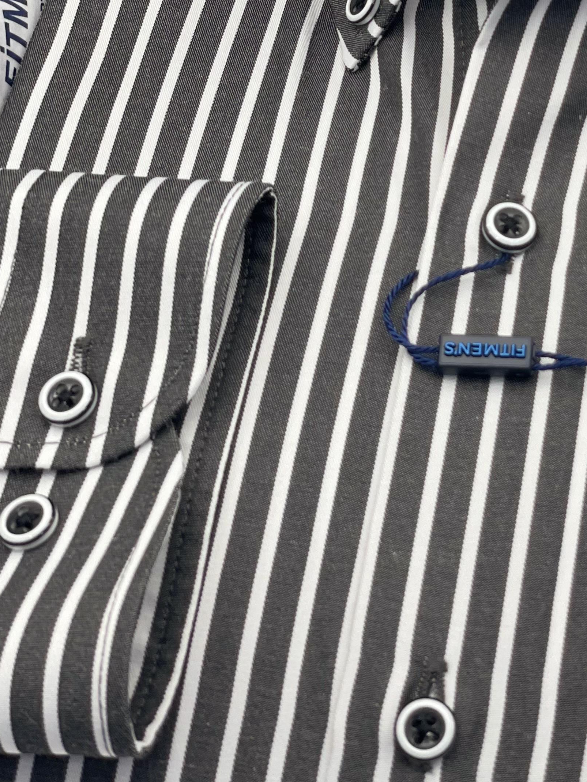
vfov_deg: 19.9
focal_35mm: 98
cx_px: 522
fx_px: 2215
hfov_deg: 14.9
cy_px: 187
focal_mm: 6
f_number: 2
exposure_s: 1/122
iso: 40
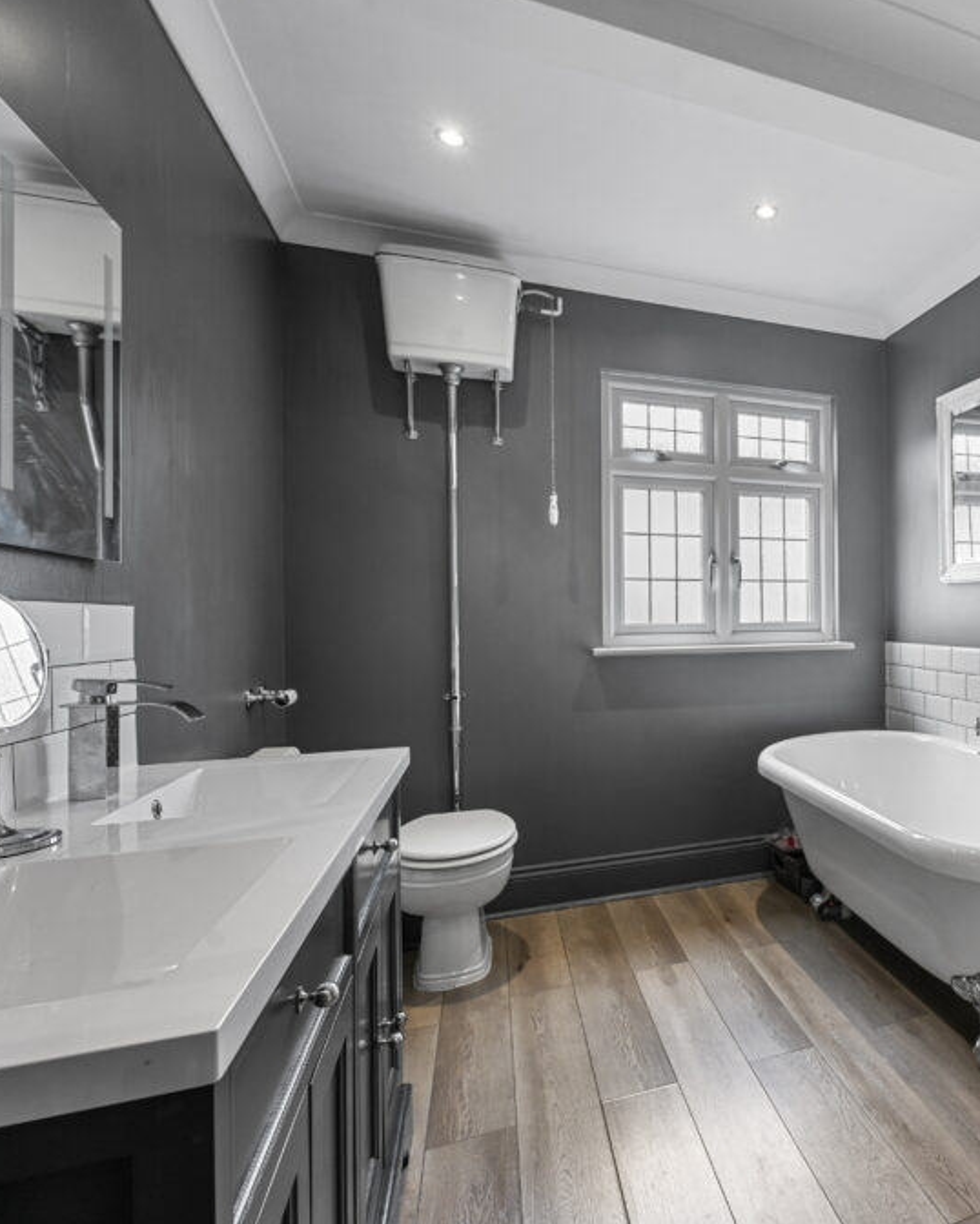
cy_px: 609
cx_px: 820
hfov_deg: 61.0
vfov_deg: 80.4
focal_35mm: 20
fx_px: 725
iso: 400
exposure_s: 1/4
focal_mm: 14
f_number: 8
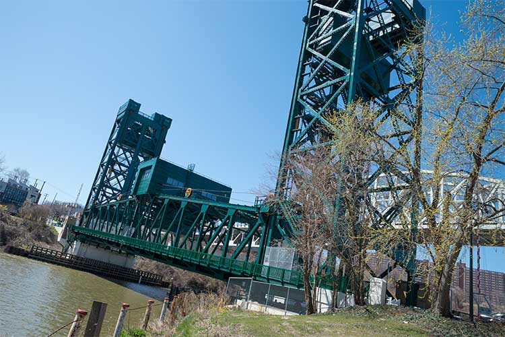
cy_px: 168
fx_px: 337
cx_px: 252
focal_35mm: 24
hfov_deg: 73.7
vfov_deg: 53.1
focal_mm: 24
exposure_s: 1/500
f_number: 11
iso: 320
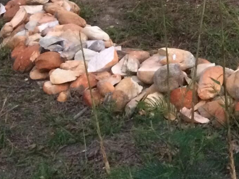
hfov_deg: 16.7
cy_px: -125
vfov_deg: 12.7
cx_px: 347
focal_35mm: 108
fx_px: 746
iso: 320
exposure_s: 1/25
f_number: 2.2
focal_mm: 4.15
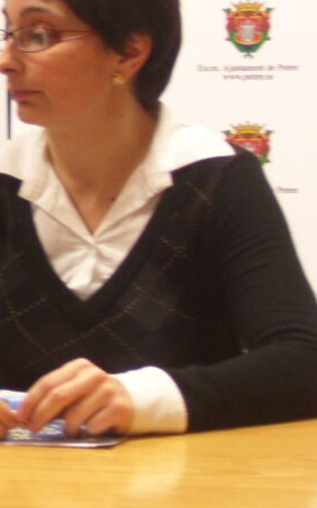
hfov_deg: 8.0
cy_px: 210
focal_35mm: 160
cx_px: -206
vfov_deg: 13.1
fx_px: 2212
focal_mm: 11.6
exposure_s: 1/8
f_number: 4
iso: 160
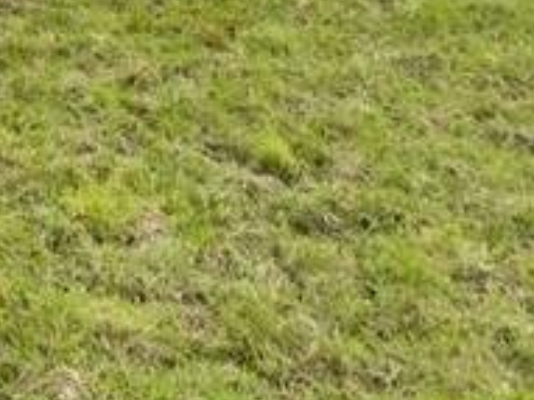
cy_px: -417
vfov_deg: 10.5
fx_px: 1989
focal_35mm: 129
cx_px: -626
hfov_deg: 12.8
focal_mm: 12.29
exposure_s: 1/50
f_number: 4
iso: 100
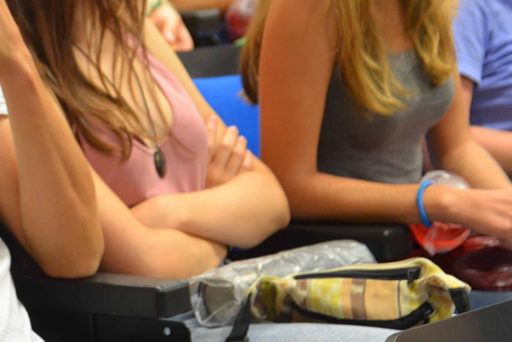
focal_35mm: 165
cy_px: 44
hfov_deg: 12.3
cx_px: 25
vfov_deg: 8.3
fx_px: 2347
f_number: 4.5
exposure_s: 1/25
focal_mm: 62
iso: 1600
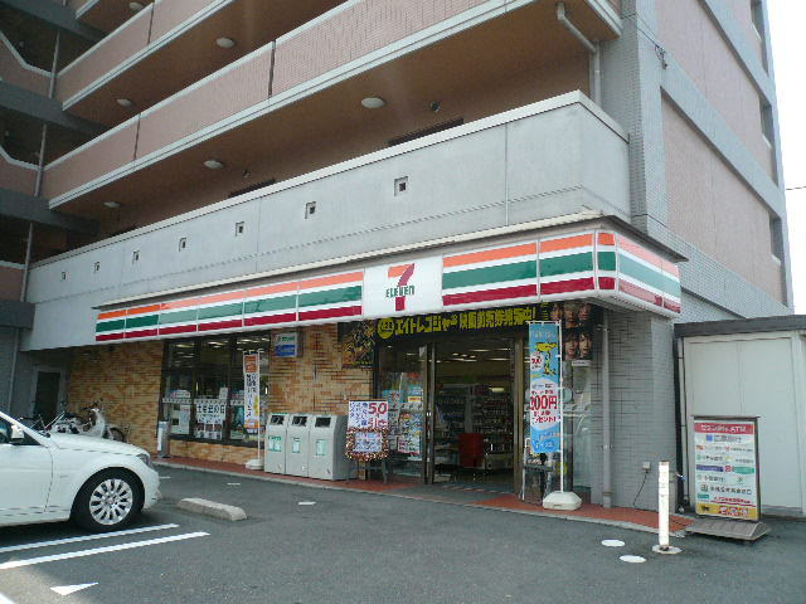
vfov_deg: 49.7
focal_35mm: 28
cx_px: 403
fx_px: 652
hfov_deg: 63.4
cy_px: 302
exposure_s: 1/500
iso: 100
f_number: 2.8
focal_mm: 4.6
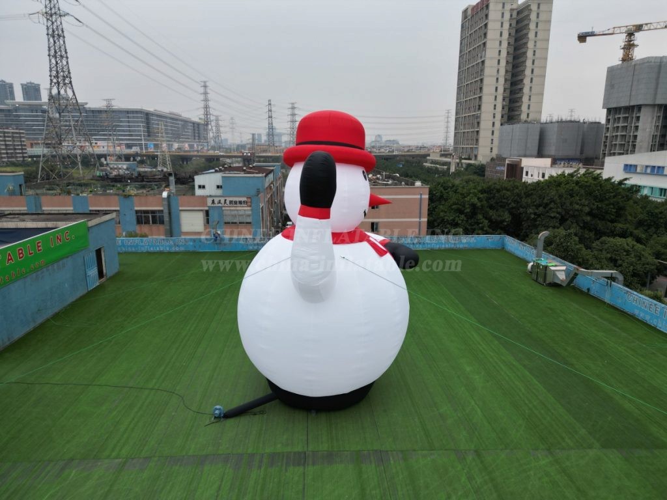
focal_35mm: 24
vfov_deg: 56.8
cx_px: 334
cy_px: 250
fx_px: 462
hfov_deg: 71.6
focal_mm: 6.72
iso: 110
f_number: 1.7
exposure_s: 1/1250
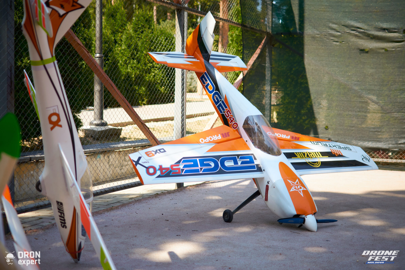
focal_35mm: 52
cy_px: 135
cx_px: 202
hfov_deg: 37.9
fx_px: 591
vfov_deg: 25.7
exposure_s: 1/4000
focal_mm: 35
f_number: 2.2
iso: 320
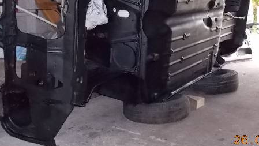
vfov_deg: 26.2
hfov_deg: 45.4
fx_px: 309
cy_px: 34
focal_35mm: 45
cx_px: 139
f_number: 3.3
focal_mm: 4.1
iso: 400
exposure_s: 1/25
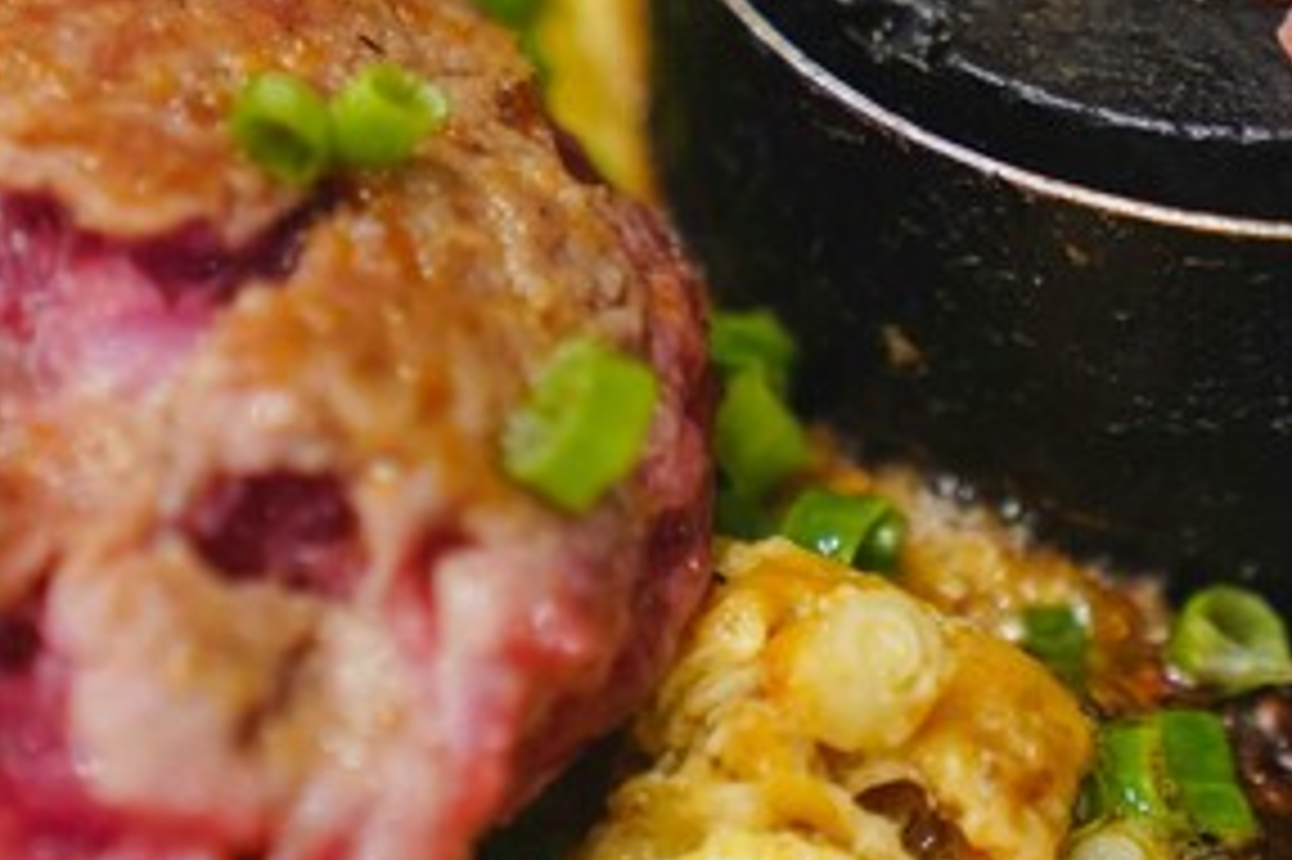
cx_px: 545
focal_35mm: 207
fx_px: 7424
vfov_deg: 6.6
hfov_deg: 9.9
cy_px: 41
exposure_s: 1/80
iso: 1600
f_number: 3.2
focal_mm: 70
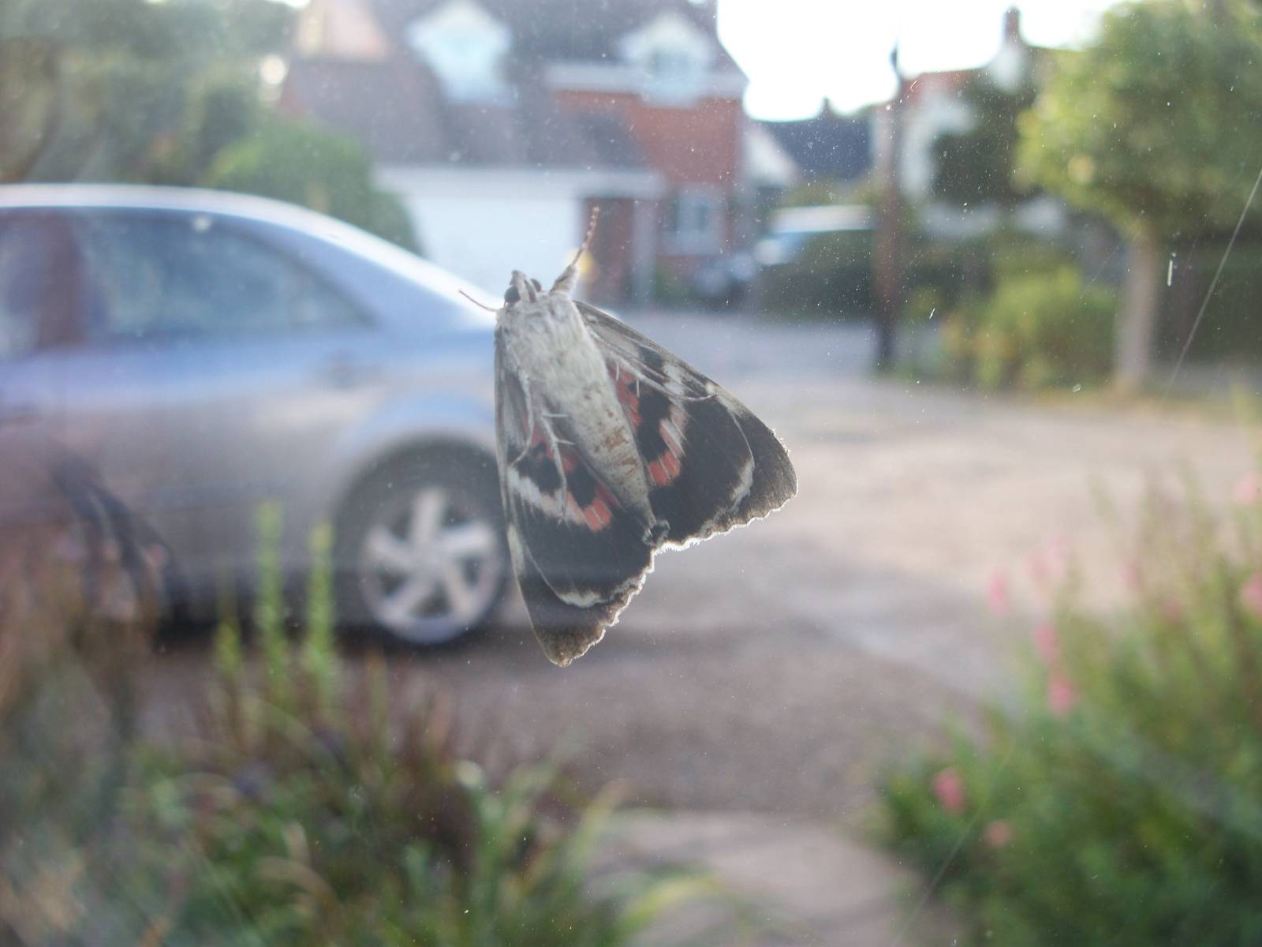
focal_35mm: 47
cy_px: 474
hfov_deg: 40.4
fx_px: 1713
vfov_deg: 30.9
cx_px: 631
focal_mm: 9.86
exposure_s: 1/80
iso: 64
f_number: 2.9
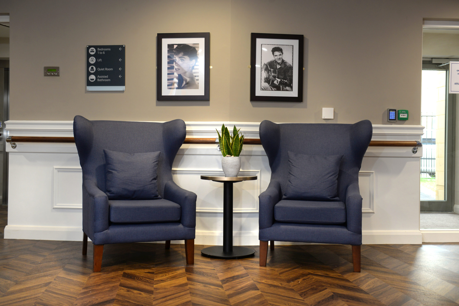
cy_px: 153
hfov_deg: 48.5
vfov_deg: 33.4
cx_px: 230
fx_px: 510
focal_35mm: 40
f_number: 4.5
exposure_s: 1/30
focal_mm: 40
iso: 400
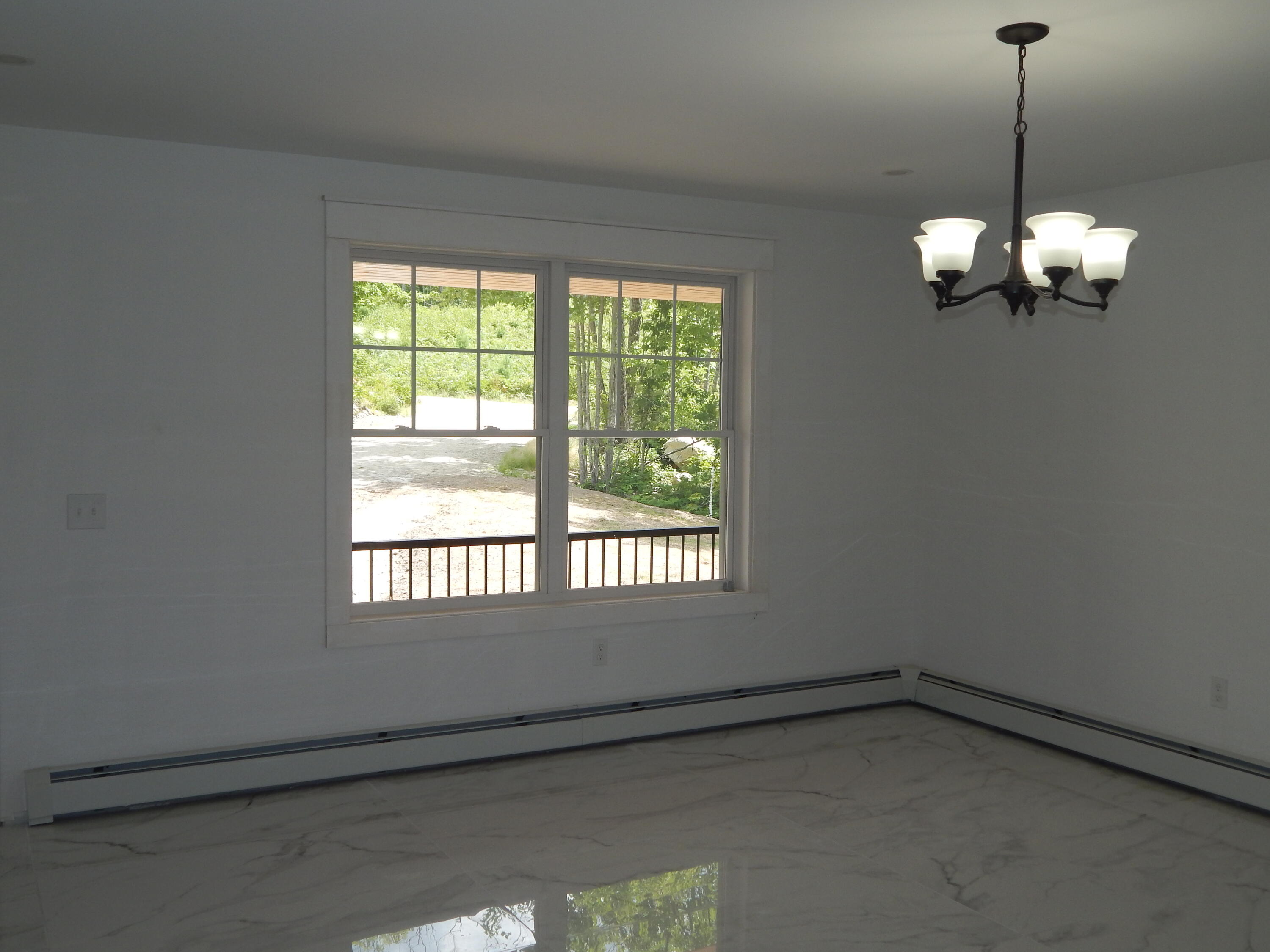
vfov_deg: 40.7
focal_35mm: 35
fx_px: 1284
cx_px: 635
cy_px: 476
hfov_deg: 52.6
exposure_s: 1/200
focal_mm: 6.1
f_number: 3.3
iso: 125
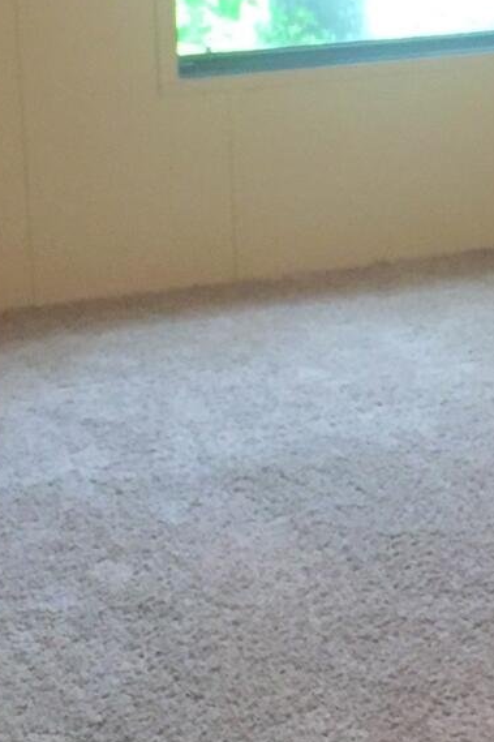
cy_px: 121
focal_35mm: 106
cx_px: 626
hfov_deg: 12.5
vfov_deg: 19.0
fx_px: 2183
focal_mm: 4.15
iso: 320
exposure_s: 1/15
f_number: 2.2
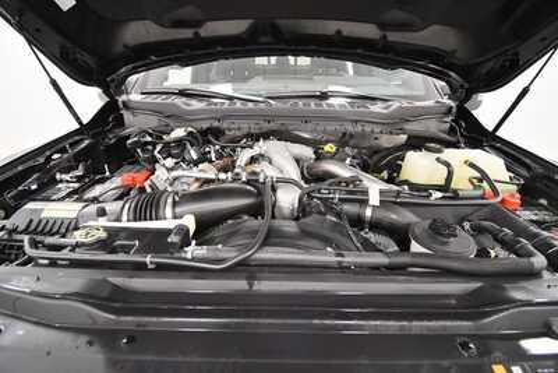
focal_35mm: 15
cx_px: 279
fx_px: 233
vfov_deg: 77.4
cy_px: 186
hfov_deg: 100.4
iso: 2000
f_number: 4.5
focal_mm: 10
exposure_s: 1/125
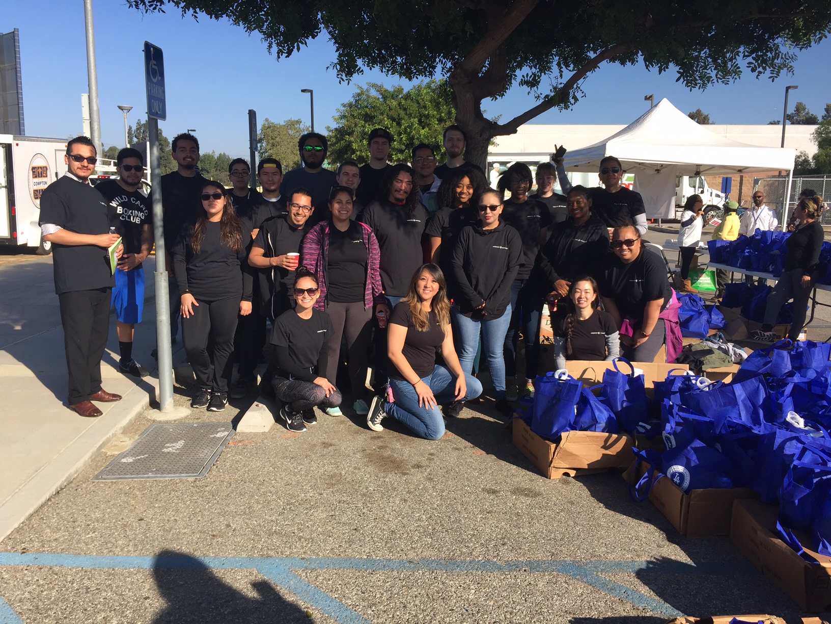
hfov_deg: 61.7
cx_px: 416
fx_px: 696
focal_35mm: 29
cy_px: 312
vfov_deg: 48.2
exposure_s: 1/1464
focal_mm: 4.15
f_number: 2.2
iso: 32
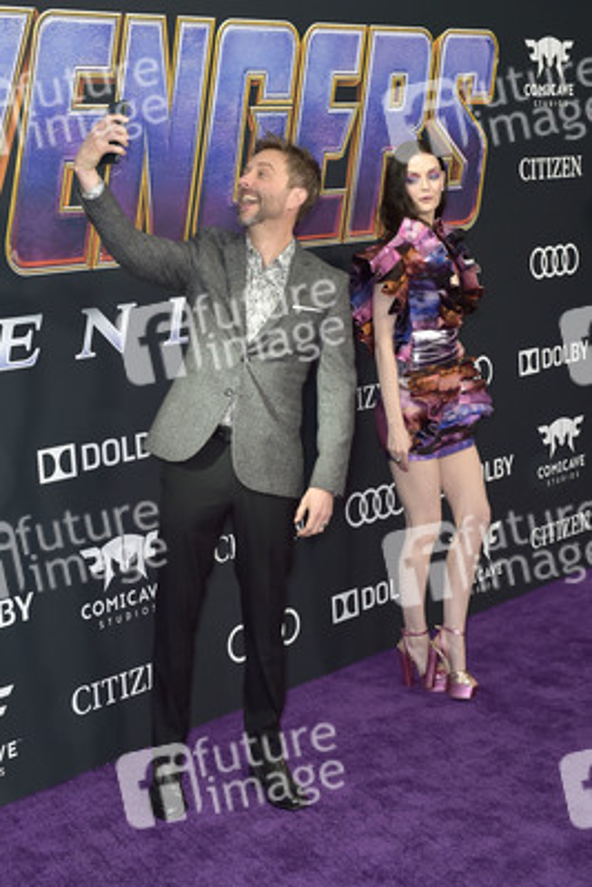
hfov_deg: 24.6
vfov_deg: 36.2
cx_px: 296
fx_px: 1355
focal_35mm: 55
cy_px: 444
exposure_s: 1/250
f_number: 5
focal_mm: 55
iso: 250
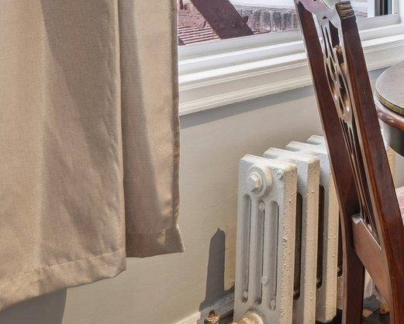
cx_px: 693
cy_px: -73
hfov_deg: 21.9
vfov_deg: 22.9
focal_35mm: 61
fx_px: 728
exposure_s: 1/4
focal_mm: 16.5
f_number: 9
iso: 400
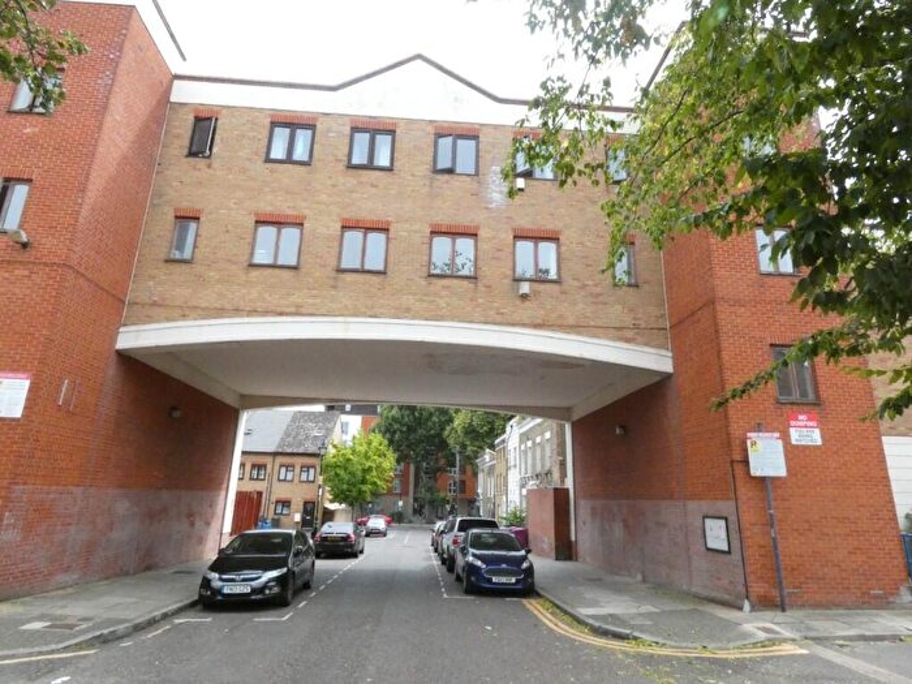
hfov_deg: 81.7
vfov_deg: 66.0
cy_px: 342
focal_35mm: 20
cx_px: 456
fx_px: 527
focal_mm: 3.6
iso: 800
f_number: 7.1
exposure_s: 1/500
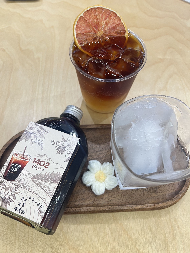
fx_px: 190
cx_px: 95
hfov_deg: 53.1
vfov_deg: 67.3
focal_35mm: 26
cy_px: 126
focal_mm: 5.7
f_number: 1.5
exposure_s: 1/50
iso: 80
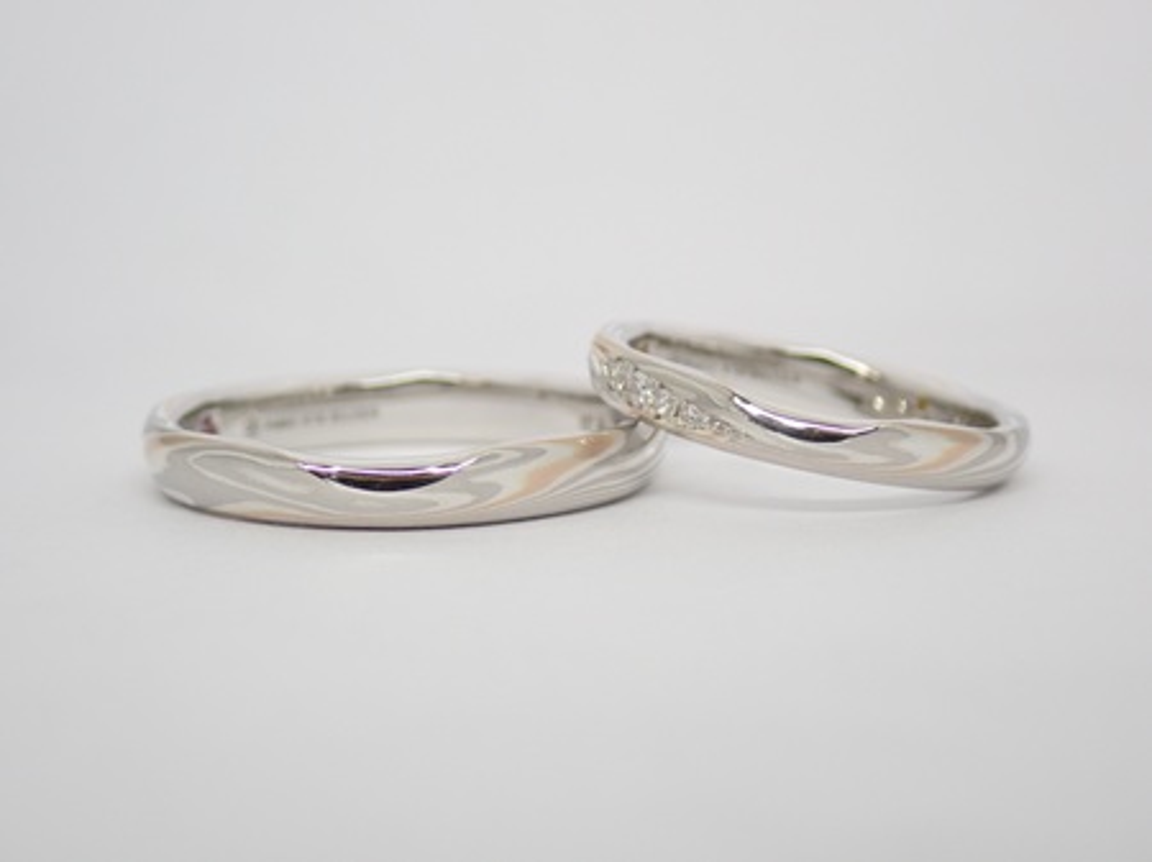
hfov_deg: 25.3
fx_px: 2561
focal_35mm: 77
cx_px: 576
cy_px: 431
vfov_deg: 19.1
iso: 200
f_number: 4.1
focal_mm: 13.65
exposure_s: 1/160
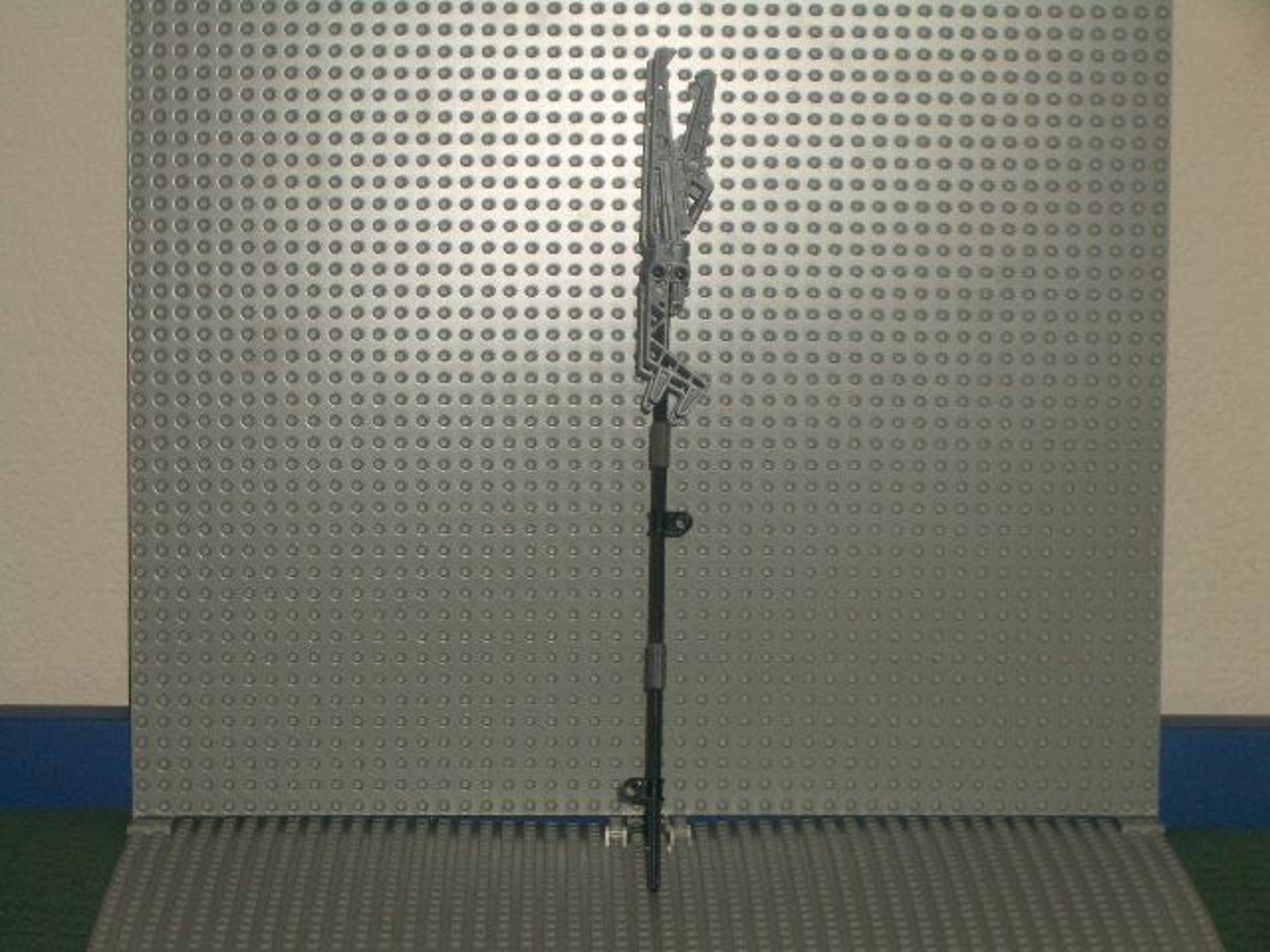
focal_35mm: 105
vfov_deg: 14.1
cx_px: 635
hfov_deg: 18.7
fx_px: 3852
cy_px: 476
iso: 100
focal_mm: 17.4
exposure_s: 1/60
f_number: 4.8
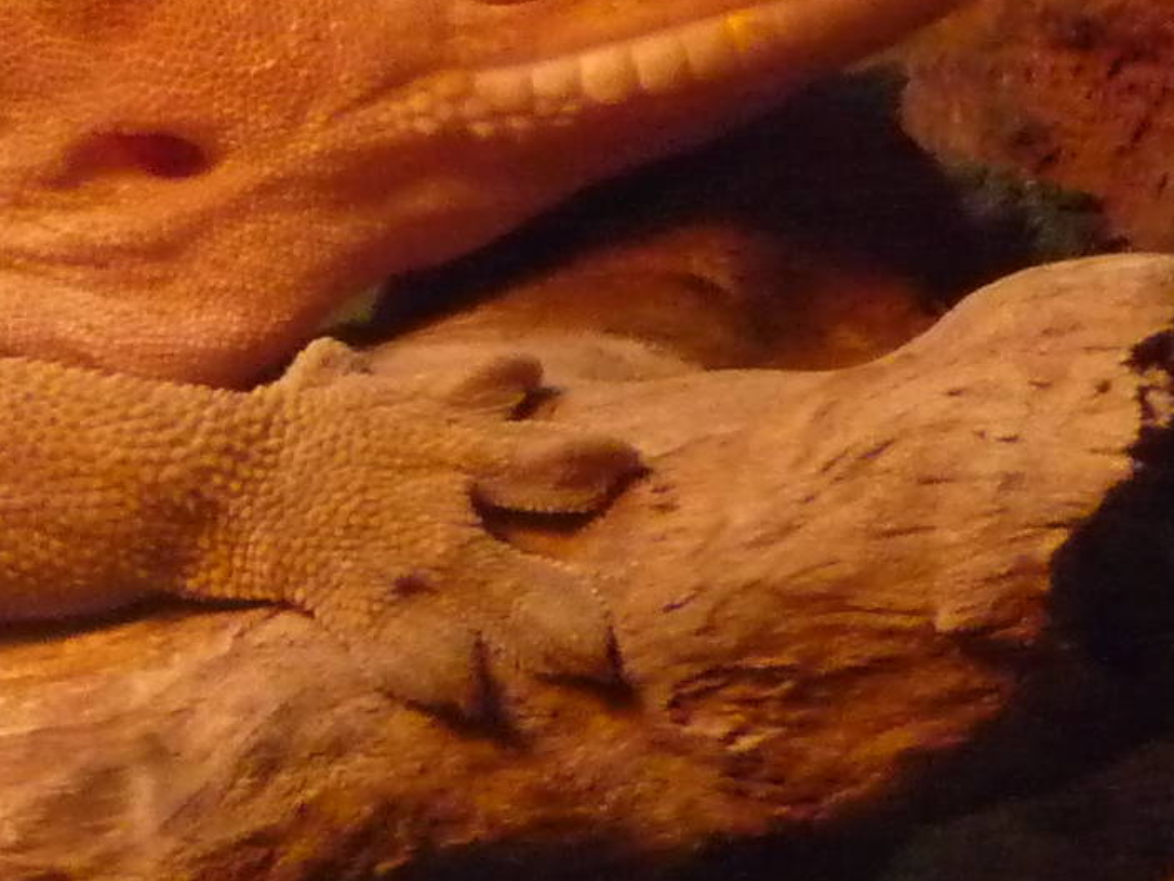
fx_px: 9937
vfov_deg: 5.1
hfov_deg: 6.7
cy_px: 110
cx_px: 120
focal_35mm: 293
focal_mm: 13.1
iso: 800
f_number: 4.6
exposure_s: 1/50
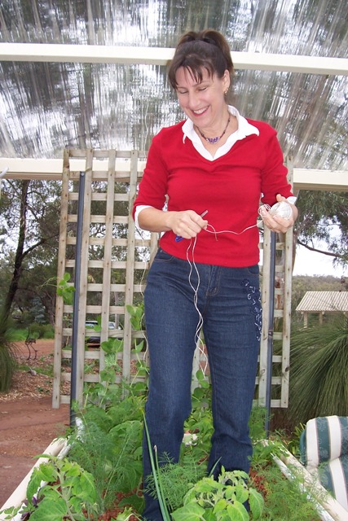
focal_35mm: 34
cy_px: 260
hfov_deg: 38.9
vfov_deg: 55.8
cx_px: 174
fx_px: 493
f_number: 2.7
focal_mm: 5.6
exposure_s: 1/250
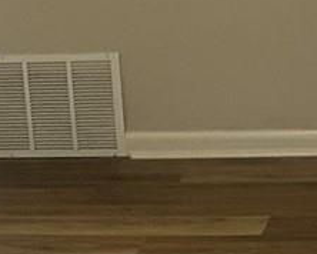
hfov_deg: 10.5
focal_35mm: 183
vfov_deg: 8.4
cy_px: 253
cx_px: 168
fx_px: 1718
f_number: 1.5
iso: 400
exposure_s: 1/60
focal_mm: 5.7
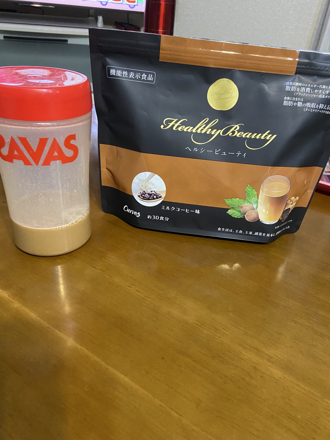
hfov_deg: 53.1
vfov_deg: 67.3
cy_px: 220
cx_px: 165
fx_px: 330
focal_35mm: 26
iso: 500
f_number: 1.8
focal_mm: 4.25
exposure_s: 1/51
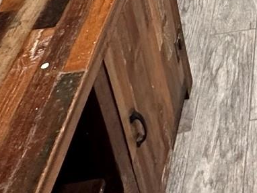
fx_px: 557
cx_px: 390
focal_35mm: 75
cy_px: -268
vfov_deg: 13.9
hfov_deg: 21.6
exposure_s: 1/60
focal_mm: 2.22
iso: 160
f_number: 2.2
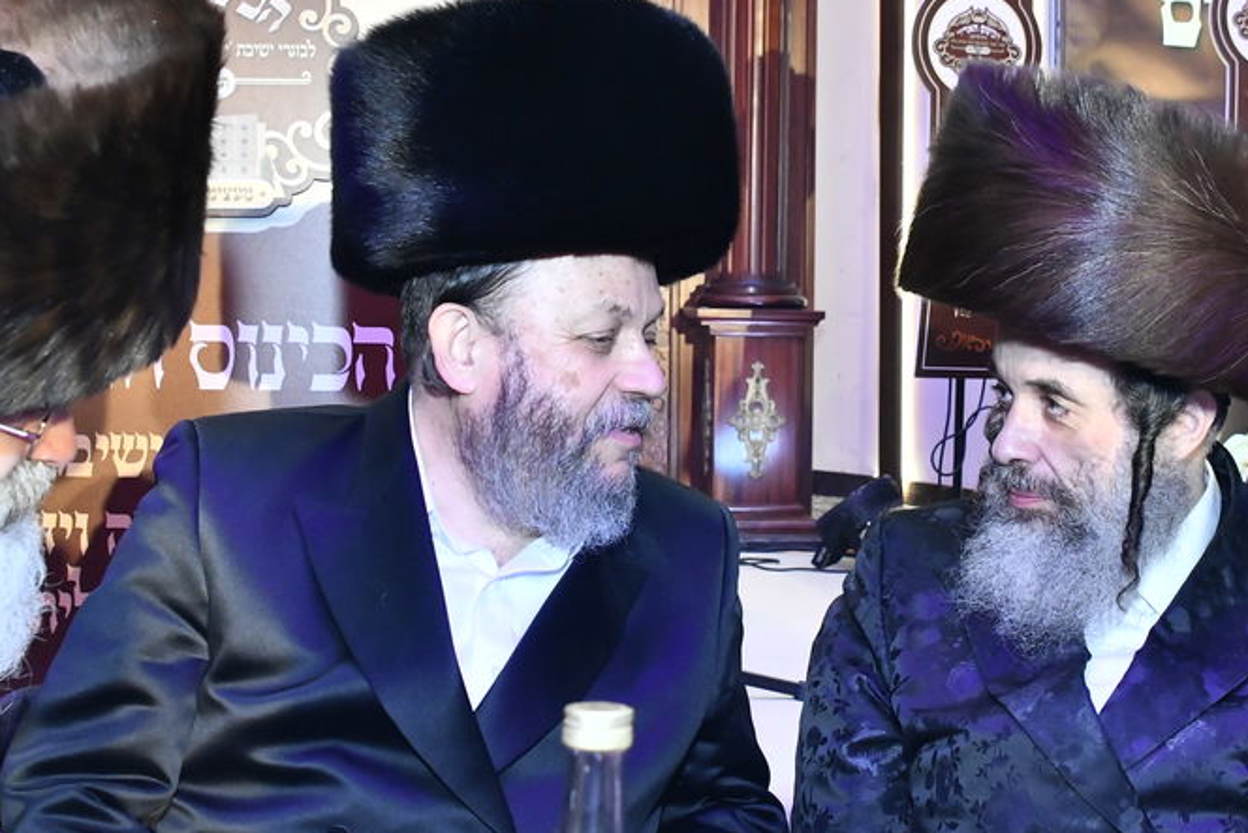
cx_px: 803
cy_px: 375
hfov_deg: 33.7
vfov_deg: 23.0
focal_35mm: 59
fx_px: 2046
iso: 2500
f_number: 5.6
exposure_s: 1/160
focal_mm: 28
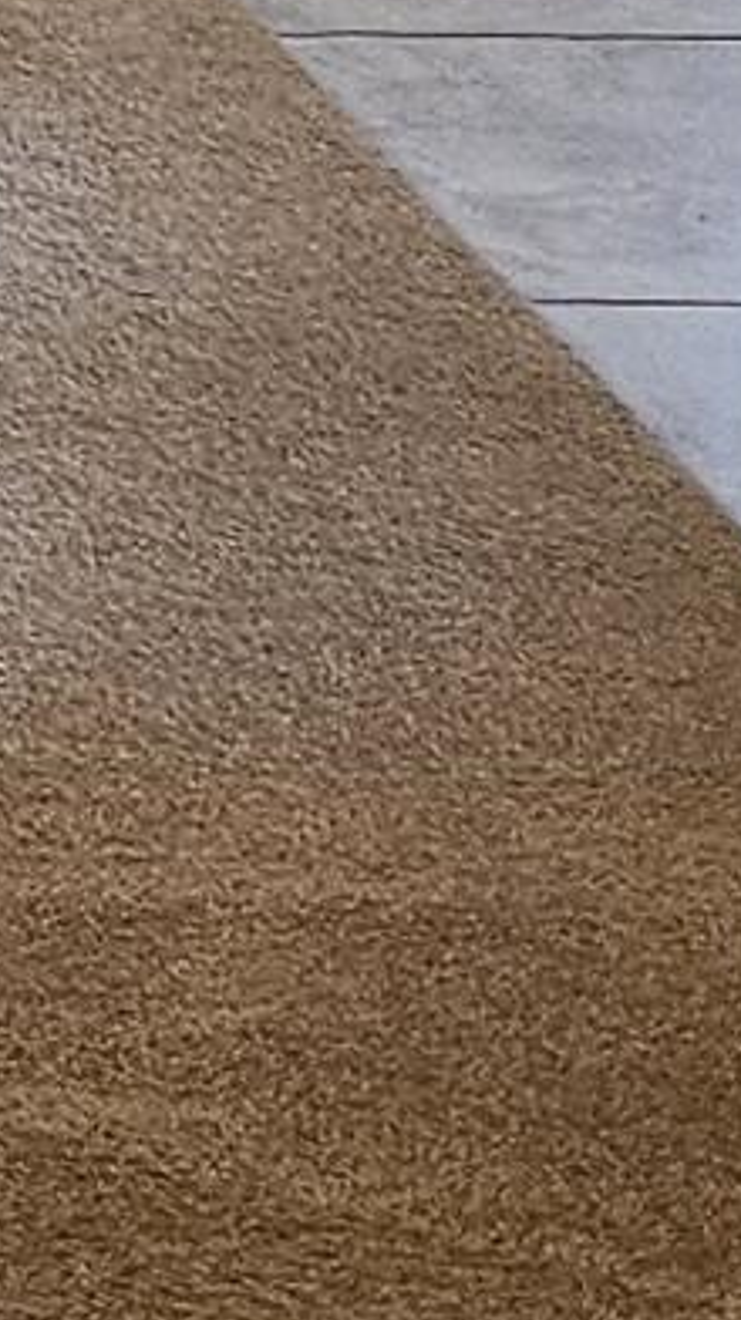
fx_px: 6718
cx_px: -2570
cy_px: -2243
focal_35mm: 192
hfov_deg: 5.3
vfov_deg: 9.5
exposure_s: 1/120
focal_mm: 5.4
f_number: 1.8
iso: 640
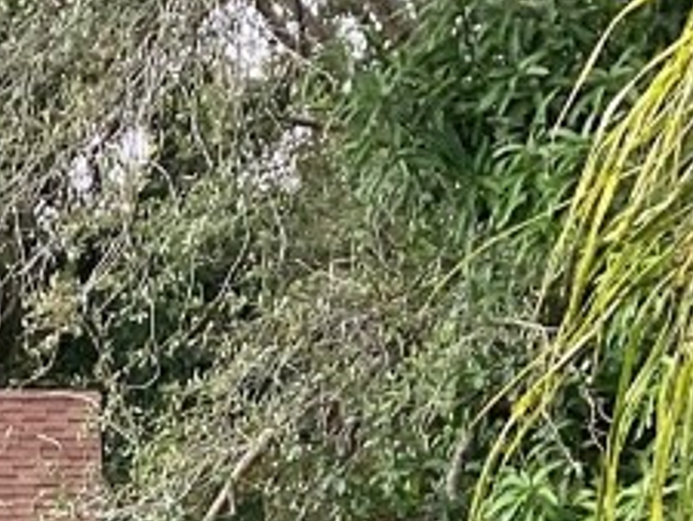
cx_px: -46
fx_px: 2824
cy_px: 1045
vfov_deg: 9.8
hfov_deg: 13.7
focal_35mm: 141
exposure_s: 1/120
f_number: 2.4
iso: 32
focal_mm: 3.3
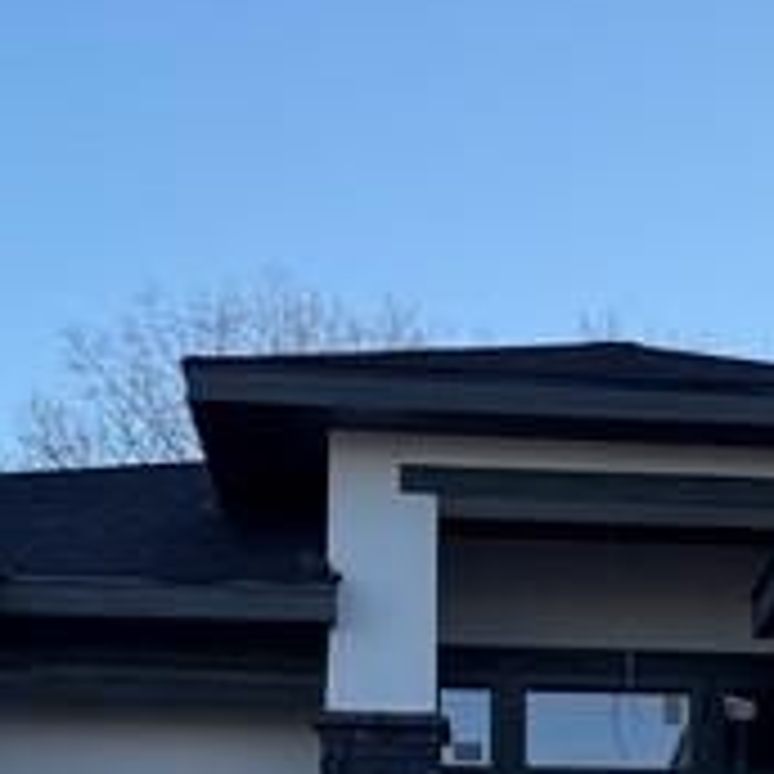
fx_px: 3187
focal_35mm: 126
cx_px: 1040
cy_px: 904
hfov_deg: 13.3
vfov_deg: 13.5
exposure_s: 1/2000
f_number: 1.78
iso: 80
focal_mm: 6.76
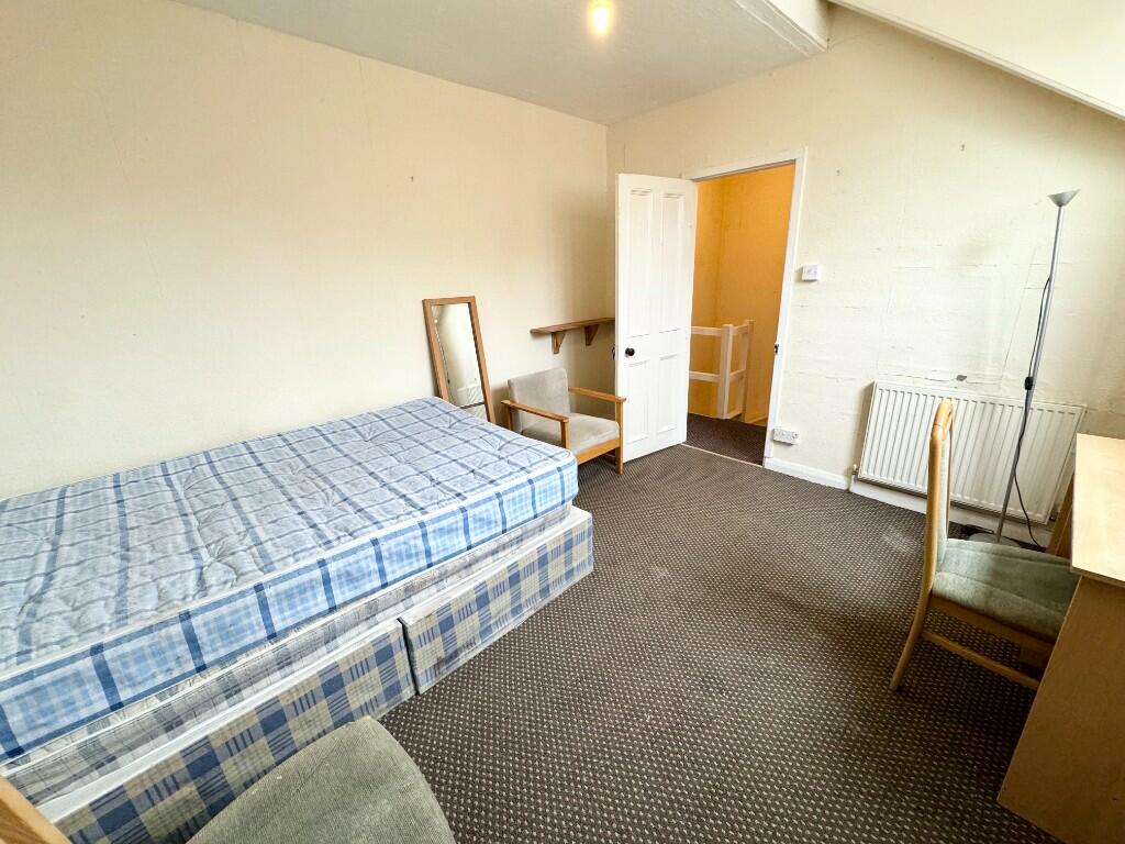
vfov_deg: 85.7
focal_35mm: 14
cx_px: 562
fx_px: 455
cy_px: 422
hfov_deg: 102.1
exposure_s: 1/100
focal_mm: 2.22
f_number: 2.2
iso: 200
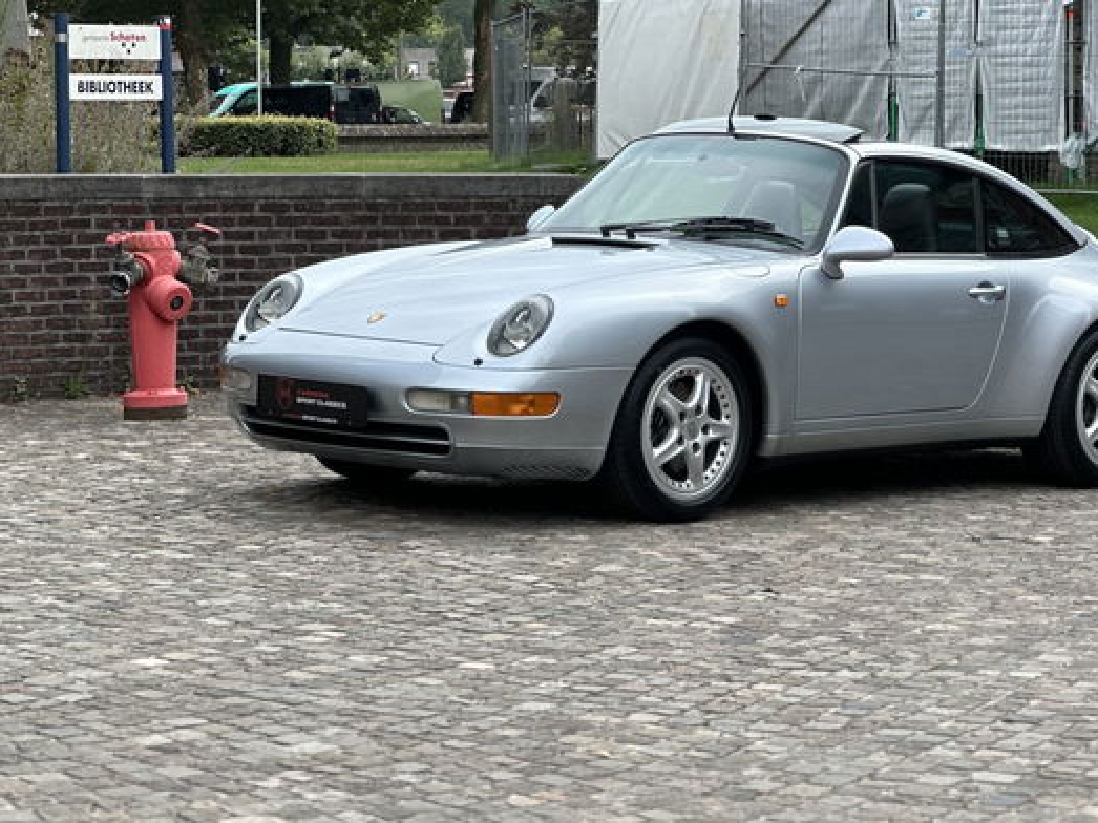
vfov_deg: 13.1
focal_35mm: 113
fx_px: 3583
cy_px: 286
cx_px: 703
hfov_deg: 17.4
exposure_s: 1/254
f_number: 2.8
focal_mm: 9
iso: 25
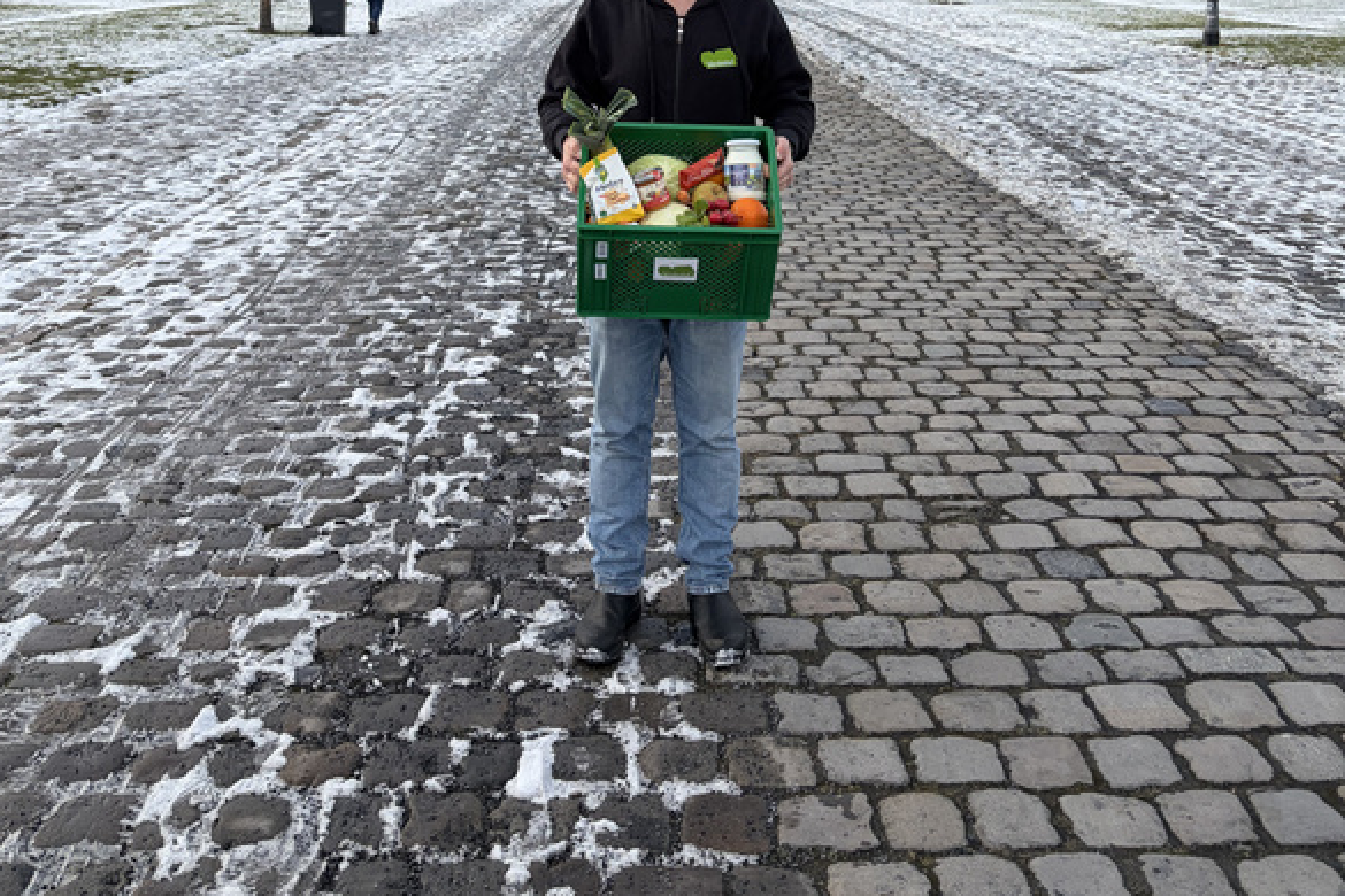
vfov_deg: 33.1
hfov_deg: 51.9
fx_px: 1382
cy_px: 7
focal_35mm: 37
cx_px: 658
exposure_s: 1/2364
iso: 50
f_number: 1.6
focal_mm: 5.96
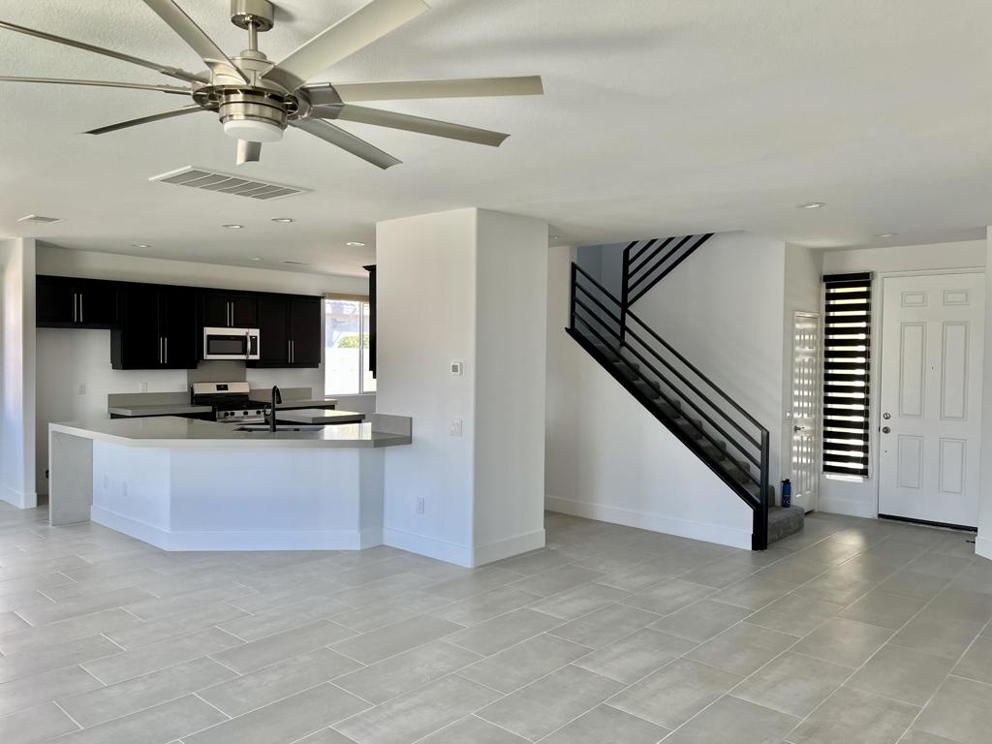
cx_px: 496
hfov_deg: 67.3
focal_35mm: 26
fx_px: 745
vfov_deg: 53.1
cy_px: 372
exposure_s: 1/121
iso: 50
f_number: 1.6
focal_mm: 5.1
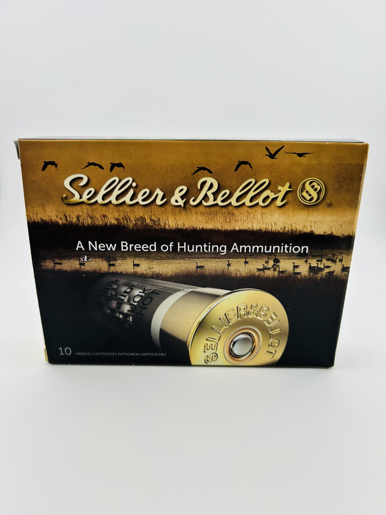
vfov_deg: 67.3
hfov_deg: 53.1
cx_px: 193
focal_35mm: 26
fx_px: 387
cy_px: 258
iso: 50
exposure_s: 1/1779
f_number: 1.5
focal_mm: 5.7
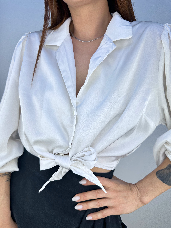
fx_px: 158
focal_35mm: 24
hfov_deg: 56.8
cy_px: 114
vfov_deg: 71.6
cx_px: 86
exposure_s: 1/887
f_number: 1.78
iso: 80
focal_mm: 6.86
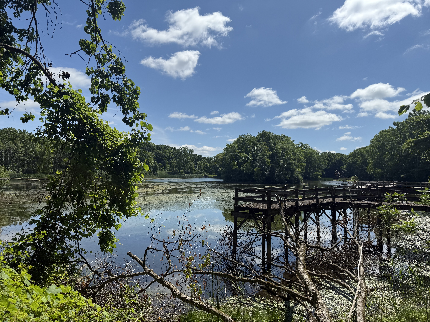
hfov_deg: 71.6
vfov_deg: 56.8
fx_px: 298
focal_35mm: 24
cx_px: 215
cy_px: 161
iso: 80
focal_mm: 6.76
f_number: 1.78
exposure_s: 1/8130
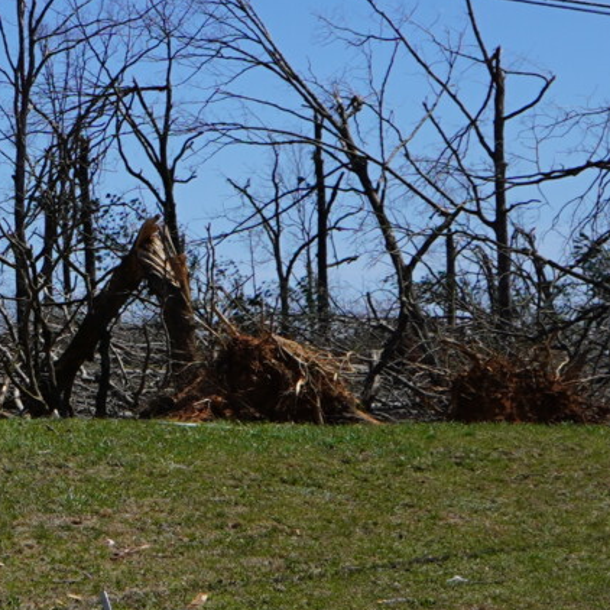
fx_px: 3190
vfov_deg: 10.8
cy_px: 22
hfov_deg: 10.2
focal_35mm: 160
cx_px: -571
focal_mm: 31
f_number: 5
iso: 100
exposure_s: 1/1000
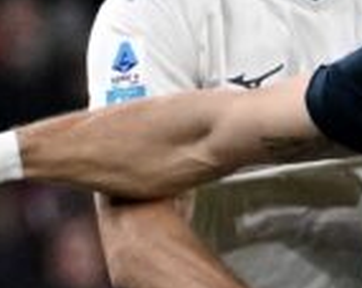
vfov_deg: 0.6
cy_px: 472
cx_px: 476
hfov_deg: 0.8
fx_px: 25924
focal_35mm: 2423
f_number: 4
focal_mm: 240
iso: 3200
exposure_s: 1/1000
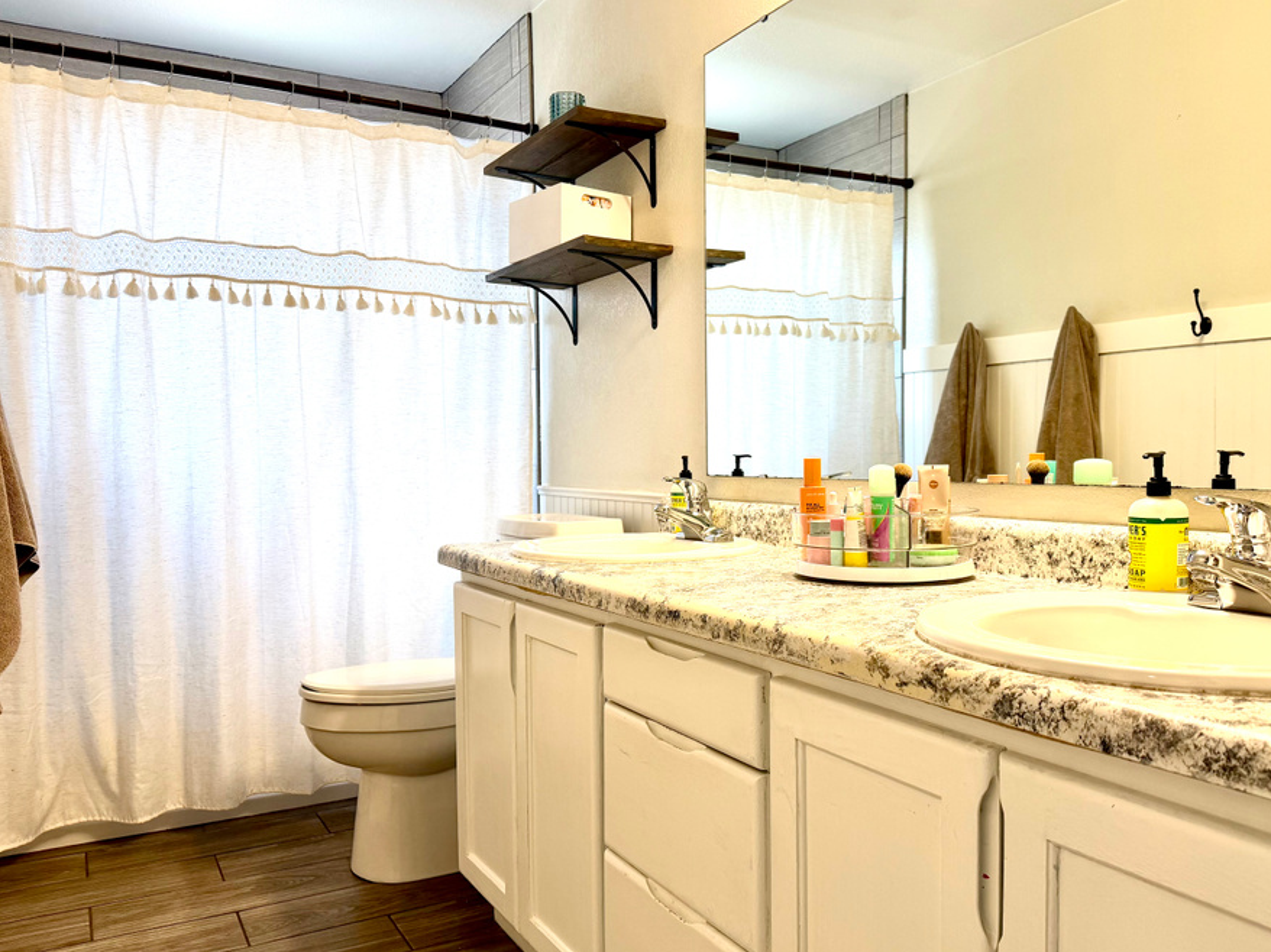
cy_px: 498
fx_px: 1028
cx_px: 660
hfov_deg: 63.4
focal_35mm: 28
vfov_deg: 49.7
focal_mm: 6.76
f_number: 1.78
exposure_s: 1/120
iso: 100
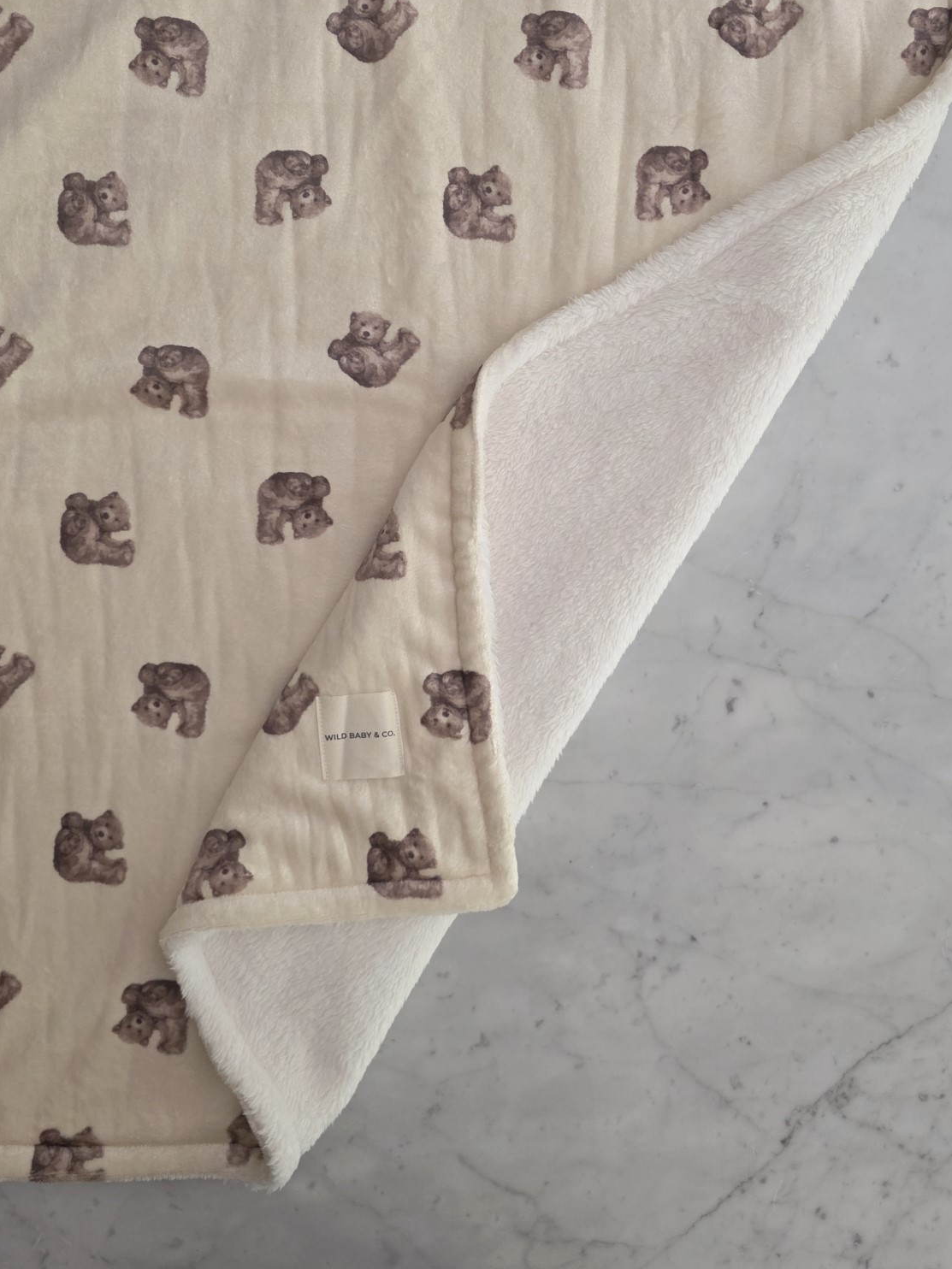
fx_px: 1137
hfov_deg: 45.3
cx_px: 393
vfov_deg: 57.2
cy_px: 434
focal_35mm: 31
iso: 320
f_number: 1.7
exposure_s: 1/101
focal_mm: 6.3
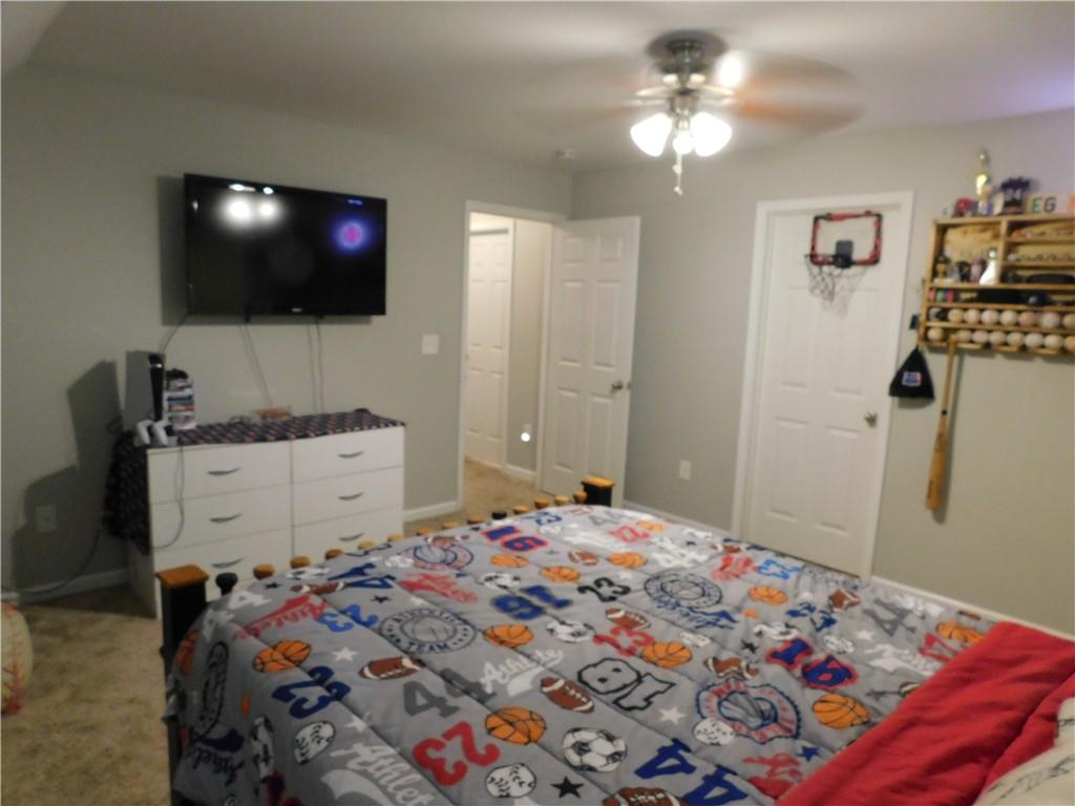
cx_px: 538
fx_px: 714
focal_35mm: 23
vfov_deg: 58.9
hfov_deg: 73.9
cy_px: 403
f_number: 3
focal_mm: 4
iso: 400
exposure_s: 1/15
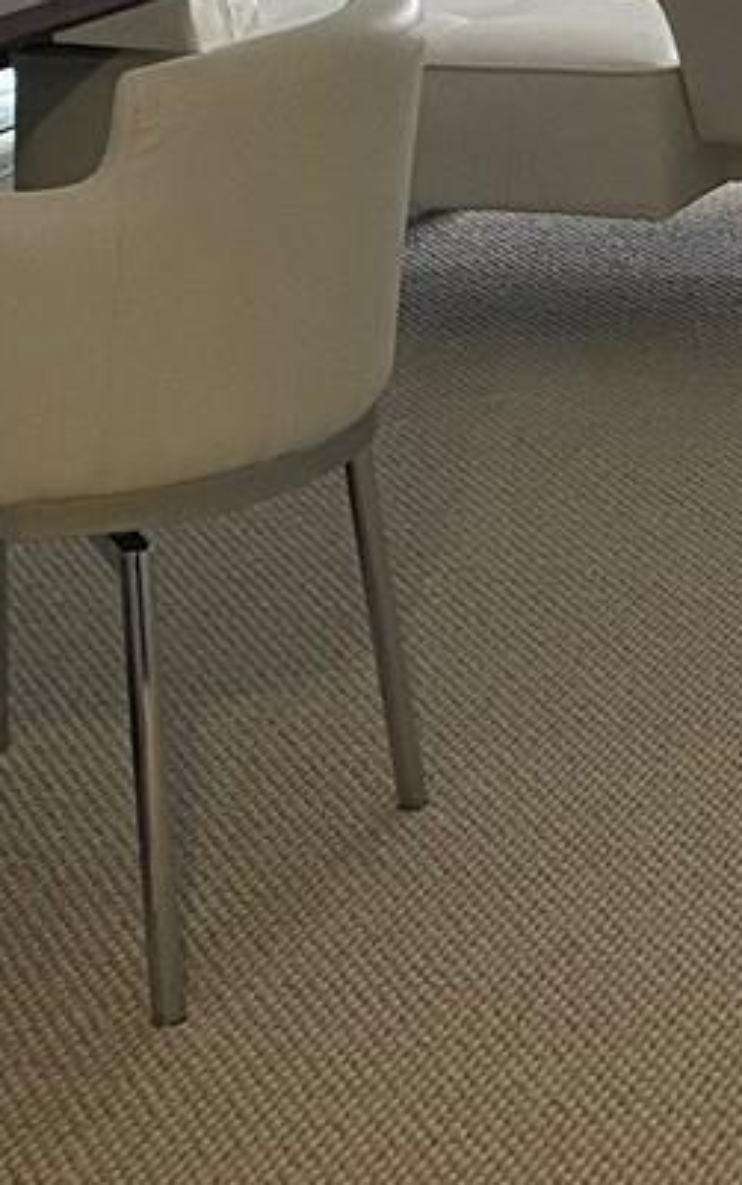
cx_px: 727
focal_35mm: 110
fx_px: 3555
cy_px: -106
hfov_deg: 11.8
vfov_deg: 18.3
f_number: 1.8
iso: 320
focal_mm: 4.25
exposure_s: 1/40
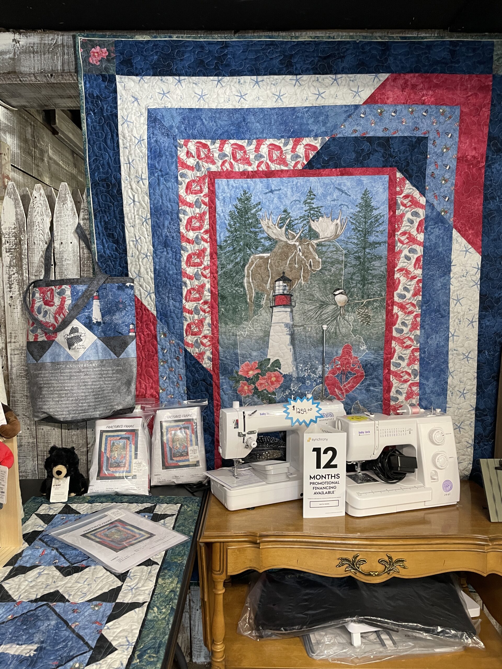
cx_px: 251
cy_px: 334
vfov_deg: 67.3
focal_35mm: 26
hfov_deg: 53.1
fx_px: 503
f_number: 1.6
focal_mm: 4.2
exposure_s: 1/60
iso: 250
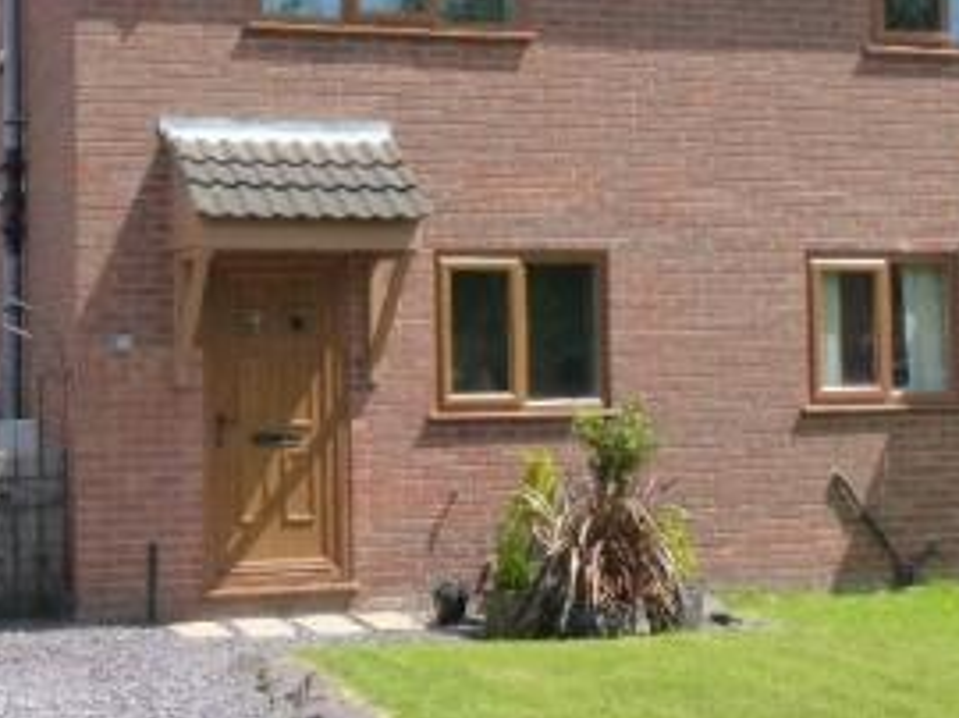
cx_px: 329
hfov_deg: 28.8
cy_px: 258
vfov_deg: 21.8
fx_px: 1855
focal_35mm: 67
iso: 400
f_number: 6.3
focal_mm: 5.4
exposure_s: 1/800
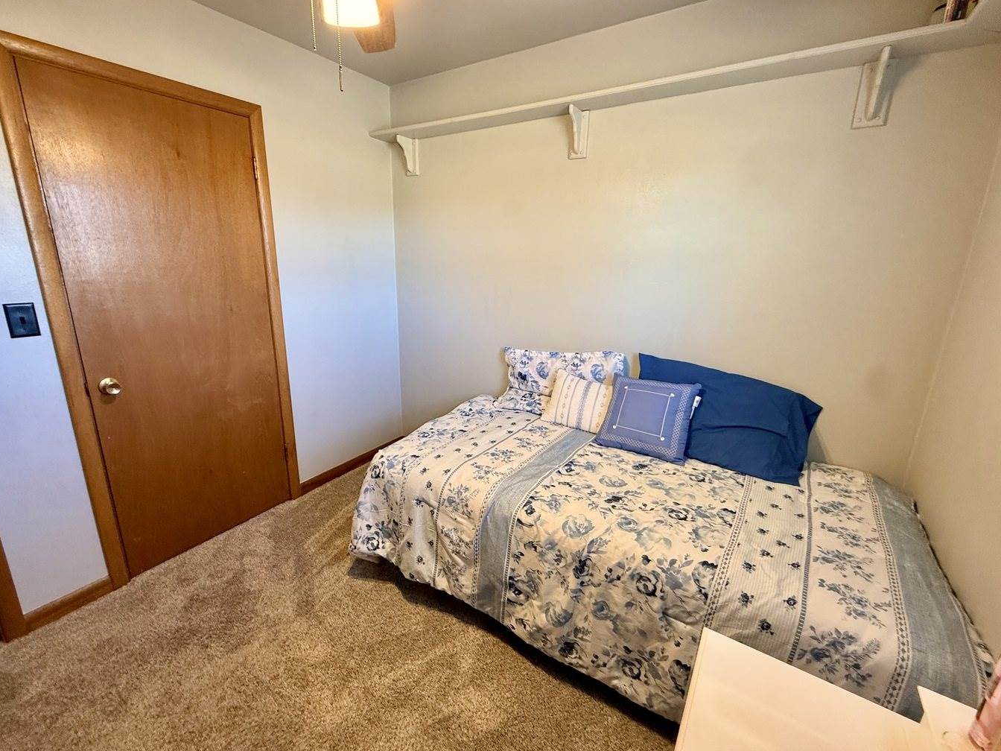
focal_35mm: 15
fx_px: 434
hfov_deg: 98.2
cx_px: 489
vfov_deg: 81.7
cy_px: 361
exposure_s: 1/60
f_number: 2.2
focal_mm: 2.22
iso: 250
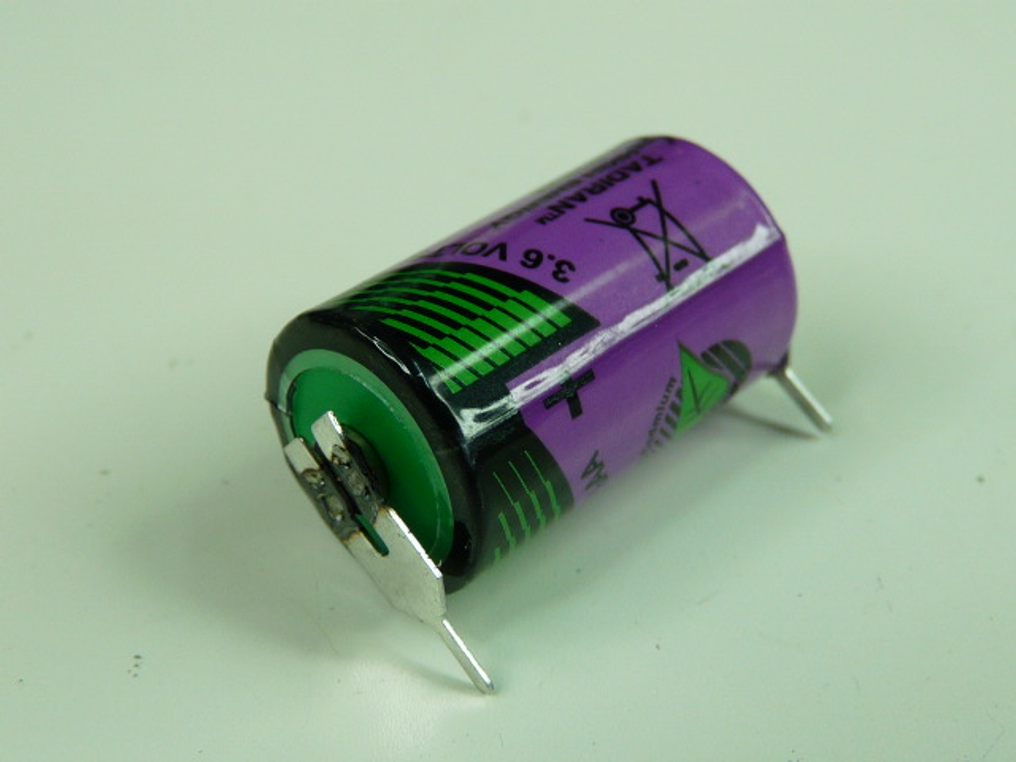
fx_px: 1732
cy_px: 381
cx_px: 508
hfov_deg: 32.7
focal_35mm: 59
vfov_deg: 24.8
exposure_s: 1/60
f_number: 3
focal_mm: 6
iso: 100
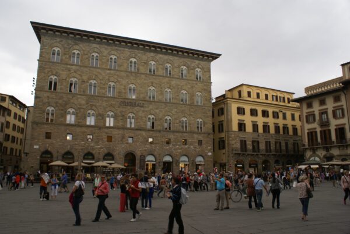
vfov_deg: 48.1
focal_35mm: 27
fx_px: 263
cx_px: 175
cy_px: 117
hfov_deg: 67.3
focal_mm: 18
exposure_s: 1/60
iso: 100
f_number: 6.3
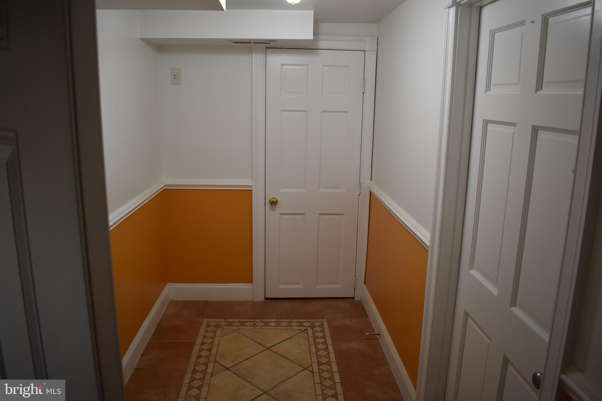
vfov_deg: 47.9
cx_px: 301
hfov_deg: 67.4
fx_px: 451
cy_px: 200
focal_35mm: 27
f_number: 3.5
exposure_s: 1/250
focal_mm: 18
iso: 640
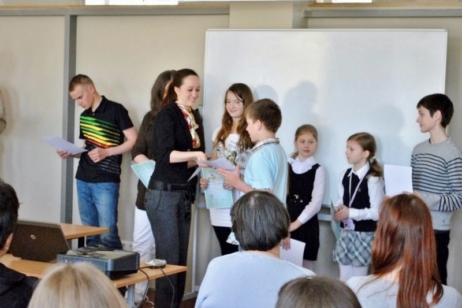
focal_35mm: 82
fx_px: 1058
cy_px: 154
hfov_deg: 24.6
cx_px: 231
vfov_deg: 16.5
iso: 1600
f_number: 5.6
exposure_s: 1/80
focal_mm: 55
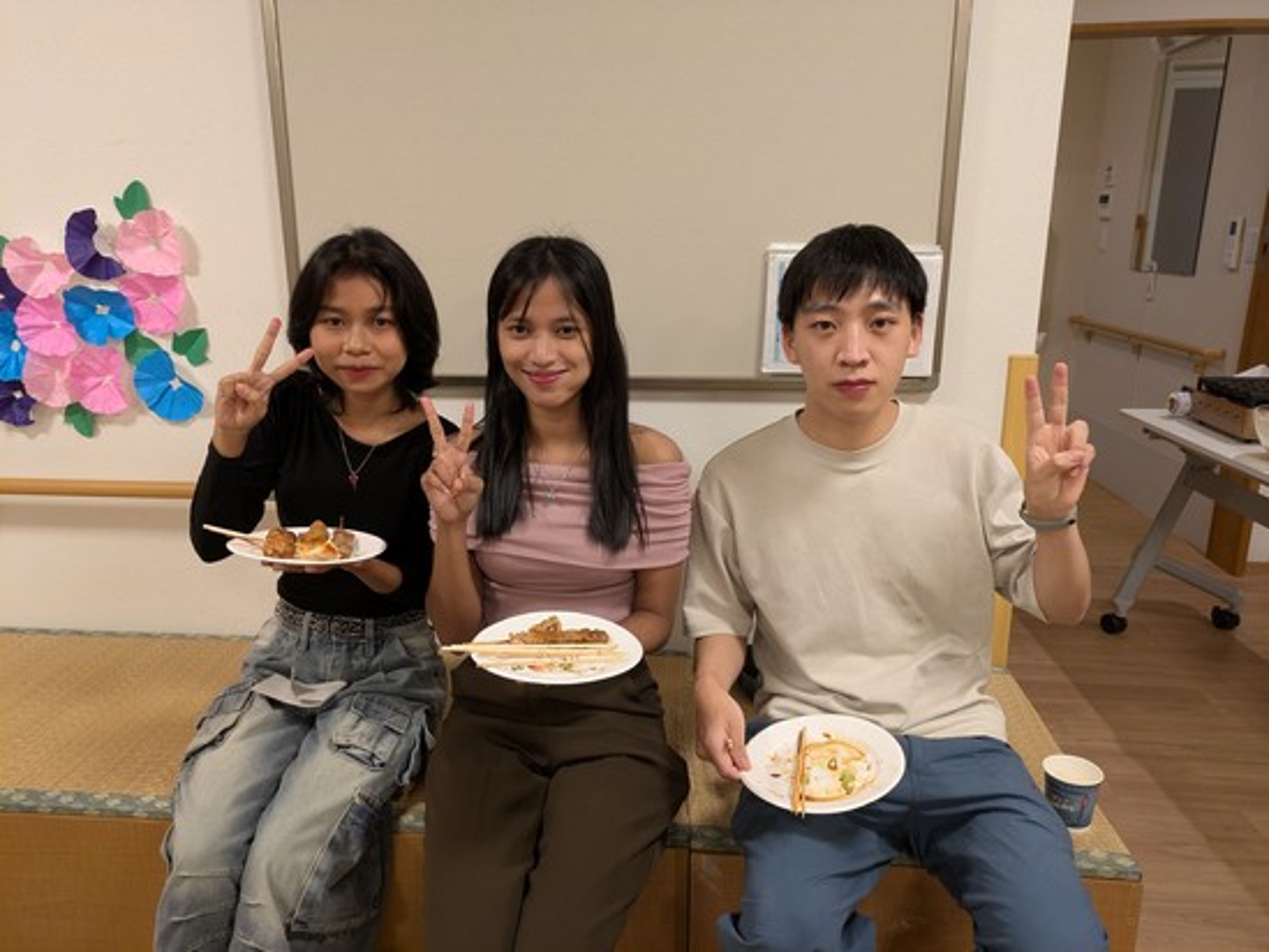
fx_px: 917
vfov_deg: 54.9
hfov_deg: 69.4
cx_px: 634
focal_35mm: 25
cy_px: 476
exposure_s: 1/120
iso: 205
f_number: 1.89
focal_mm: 5.43
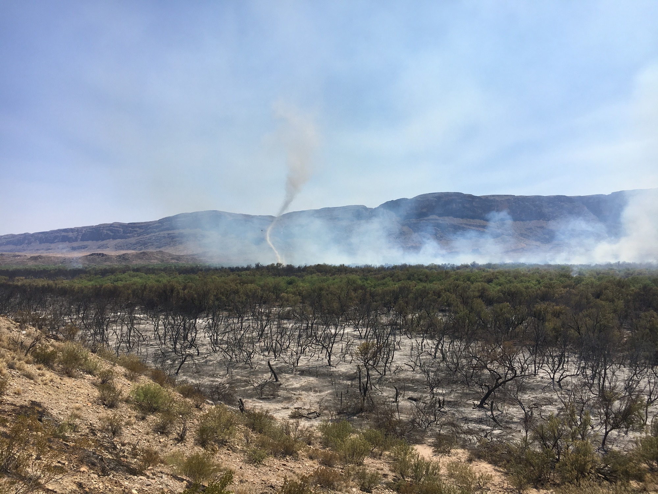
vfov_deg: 48.2
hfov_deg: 61.7
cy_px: 247
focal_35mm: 29
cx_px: 329
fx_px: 551
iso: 25
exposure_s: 1/2137
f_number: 2.2
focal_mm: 4.15
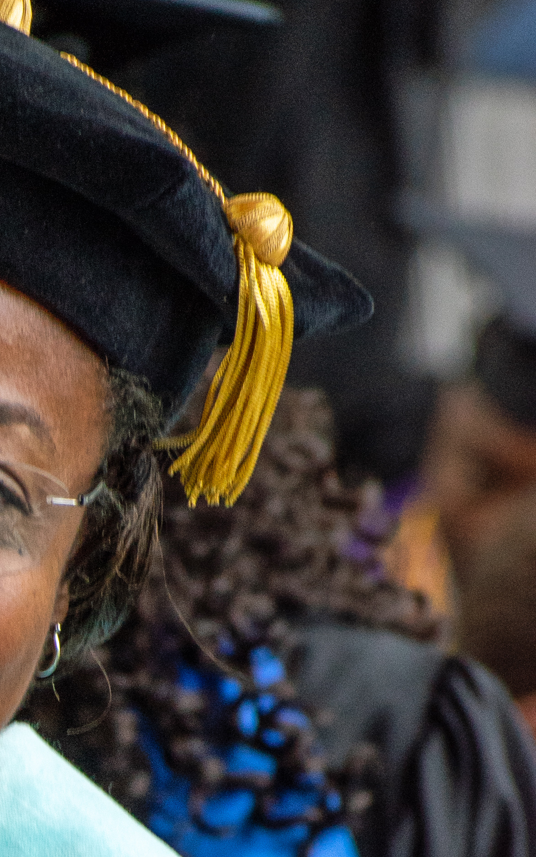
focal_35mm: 732
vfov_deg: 2.9
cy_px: 1011
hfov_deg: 1.8
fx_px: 17109
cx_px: -375
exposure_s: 1/180
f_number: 8
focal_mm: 150
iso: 640
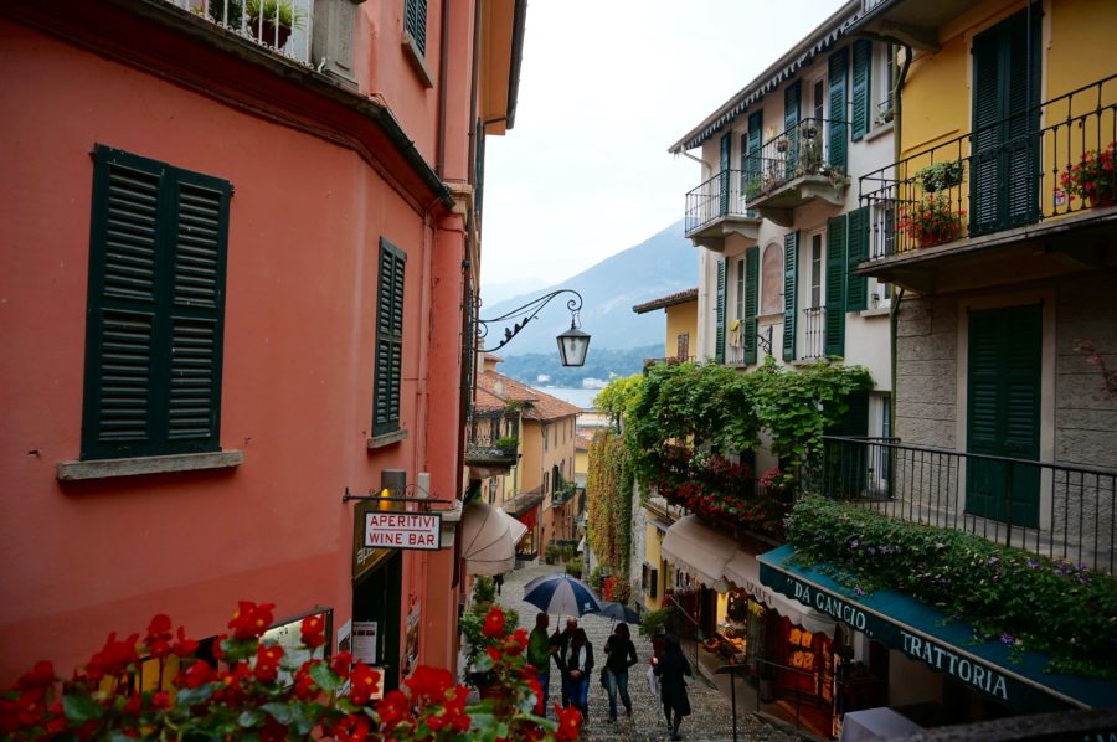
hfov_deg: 73.8
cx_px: 558
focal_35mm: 24
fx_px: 744
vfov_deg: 53.0
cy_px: 371
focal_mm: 16
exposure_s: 1/160
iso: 400
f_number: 4
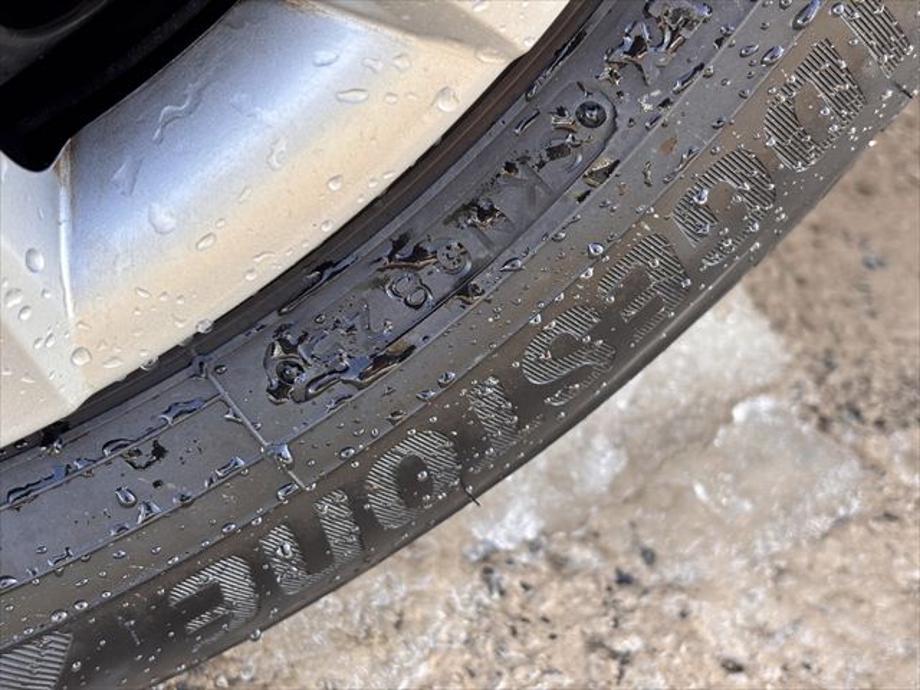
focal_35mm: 52
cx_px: 460
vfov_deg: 28.0
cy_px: 345
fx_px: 1382
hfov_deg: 36.8
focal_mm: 5.96
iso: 32
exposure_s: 1/213
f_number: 1.6
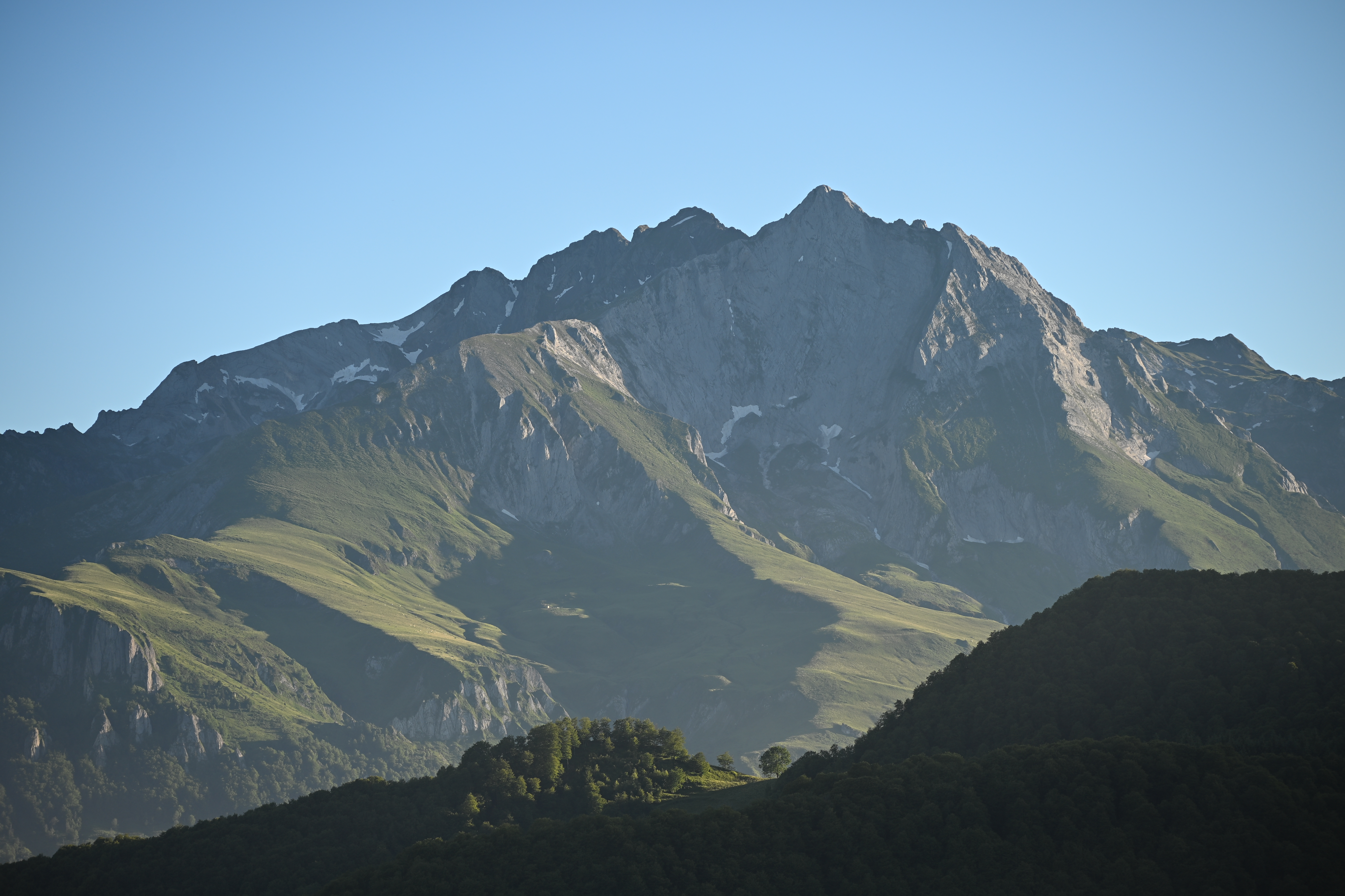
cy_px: 448
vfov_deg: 11.4
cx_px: 672
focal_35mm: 120
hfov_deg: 17.1
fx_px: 4483
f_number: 4
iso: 100
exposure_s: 1/640
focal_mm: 120
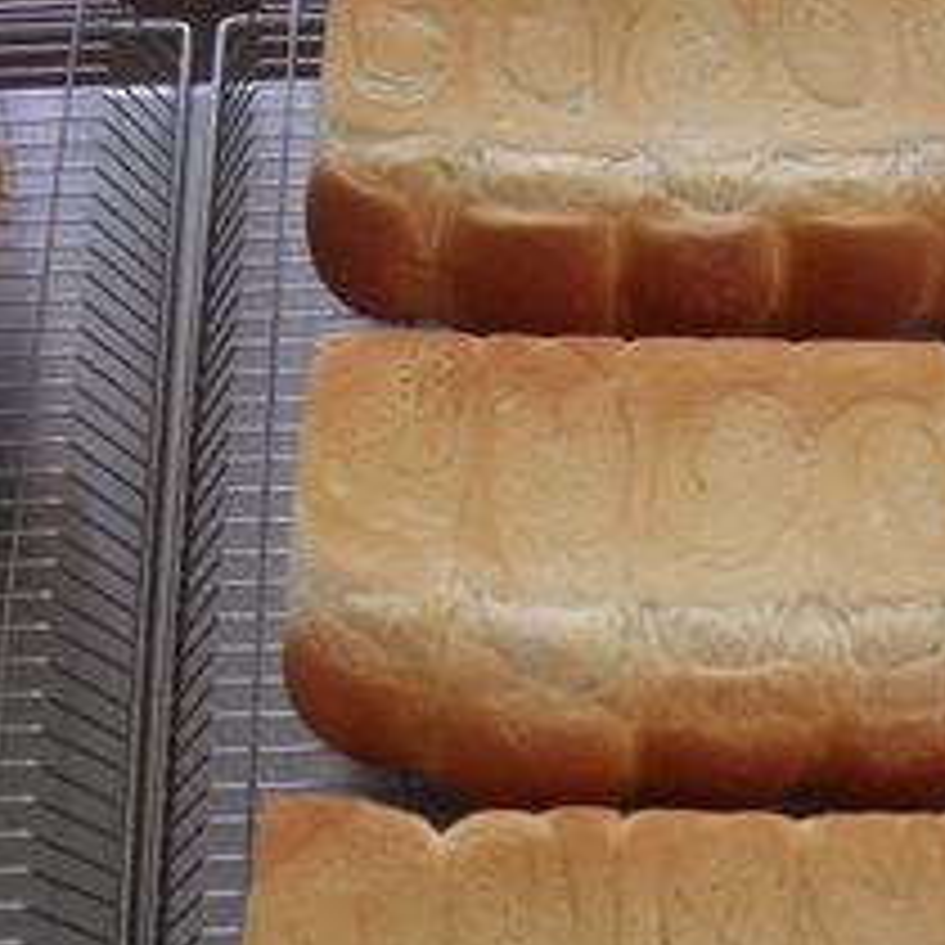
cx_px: 675
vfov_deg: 26.8
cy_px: 562
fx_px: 1977
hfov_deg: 26.6
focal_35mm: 64
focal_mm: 7.9
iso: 800
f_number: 2.8
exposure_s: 1/50
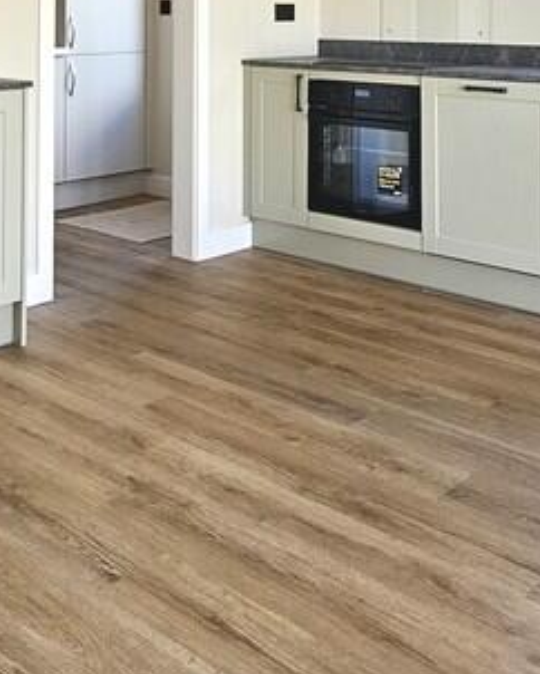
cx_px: 259
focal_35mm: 43
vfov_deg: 38.3
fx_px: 858
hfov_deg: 34.9
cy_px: 7
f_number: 2.2
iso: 80
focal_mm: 2.2
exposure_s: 1/50
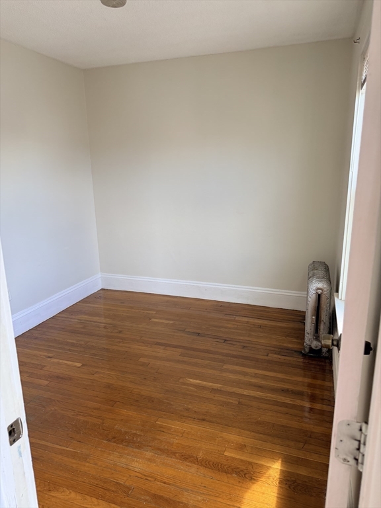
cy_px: 254
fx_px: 352
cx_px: 190
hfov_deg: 56.8
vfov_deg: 71.6
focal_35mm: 24
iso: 125
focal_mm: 6.76
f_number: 1.78
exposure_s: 1/121
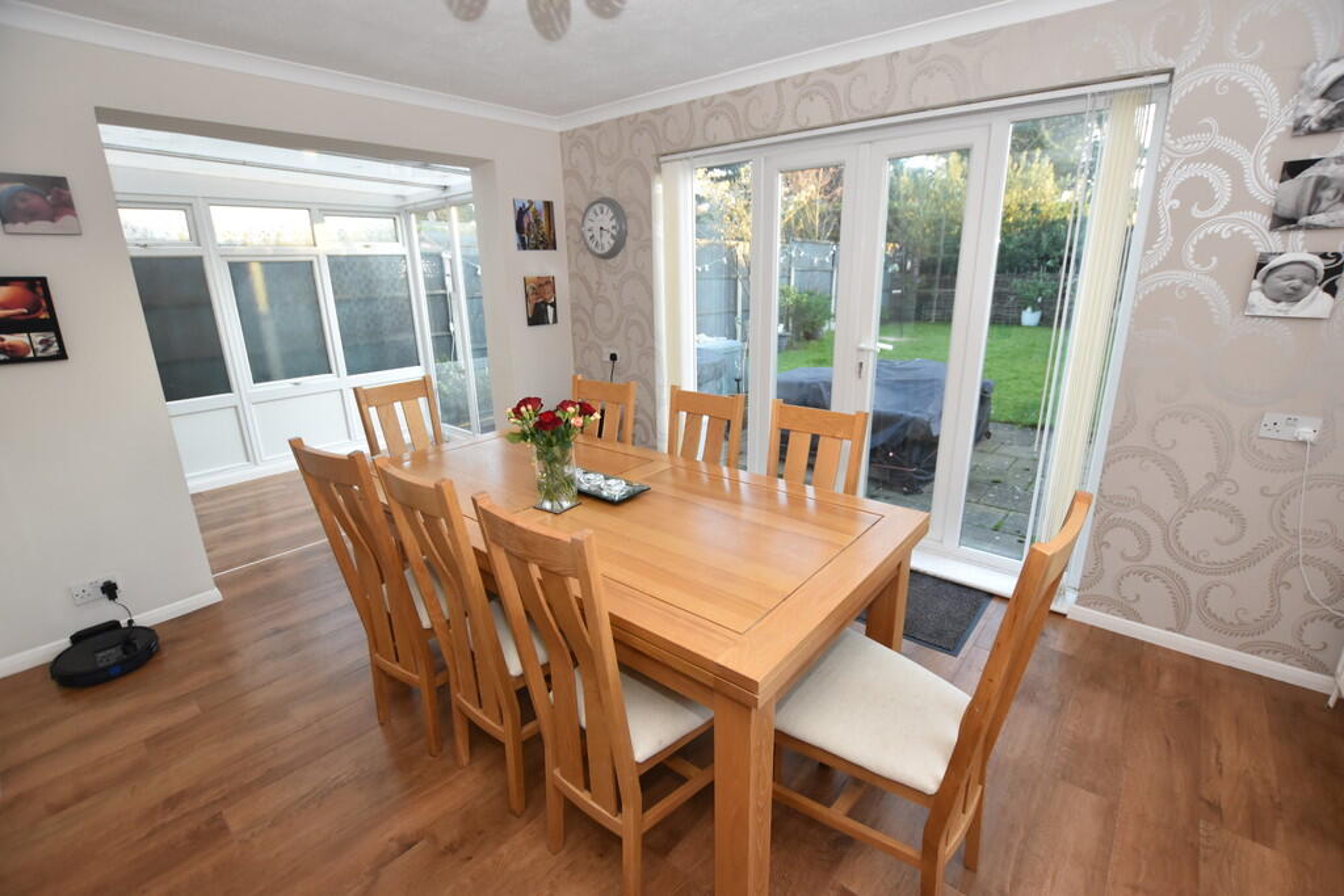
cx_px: 672
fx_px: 560
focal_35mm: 15
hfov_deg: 100.4
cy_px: 448
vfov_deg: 77.3
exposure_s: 1/160
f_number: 4.5
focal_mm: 10
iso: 800
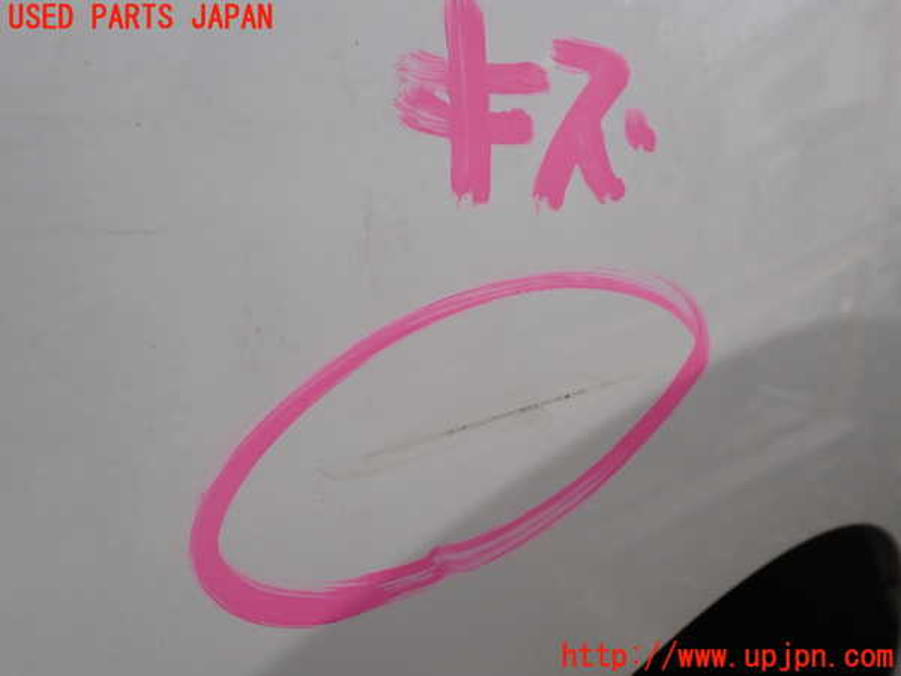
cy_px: 338
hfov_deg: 60.0
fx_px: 781
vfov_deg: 46.8
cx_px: 450
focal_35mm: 30
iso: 100
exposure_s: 1/640
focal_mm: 5.4
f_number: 3.2
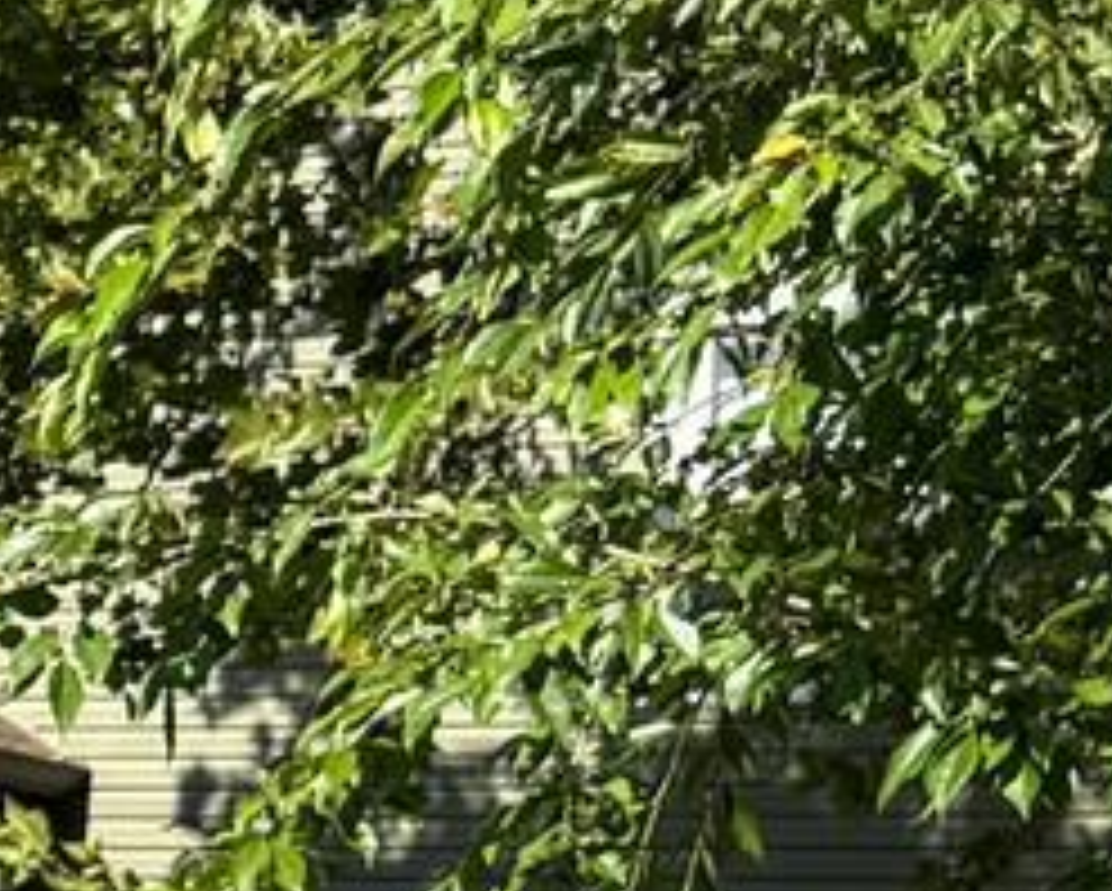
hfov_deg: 8.3
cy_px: 634
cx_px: -2278
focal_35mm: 194
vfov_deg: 8.0
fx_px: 6390
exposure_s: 1/2703
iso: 80
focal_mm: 6.76
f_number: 1.78
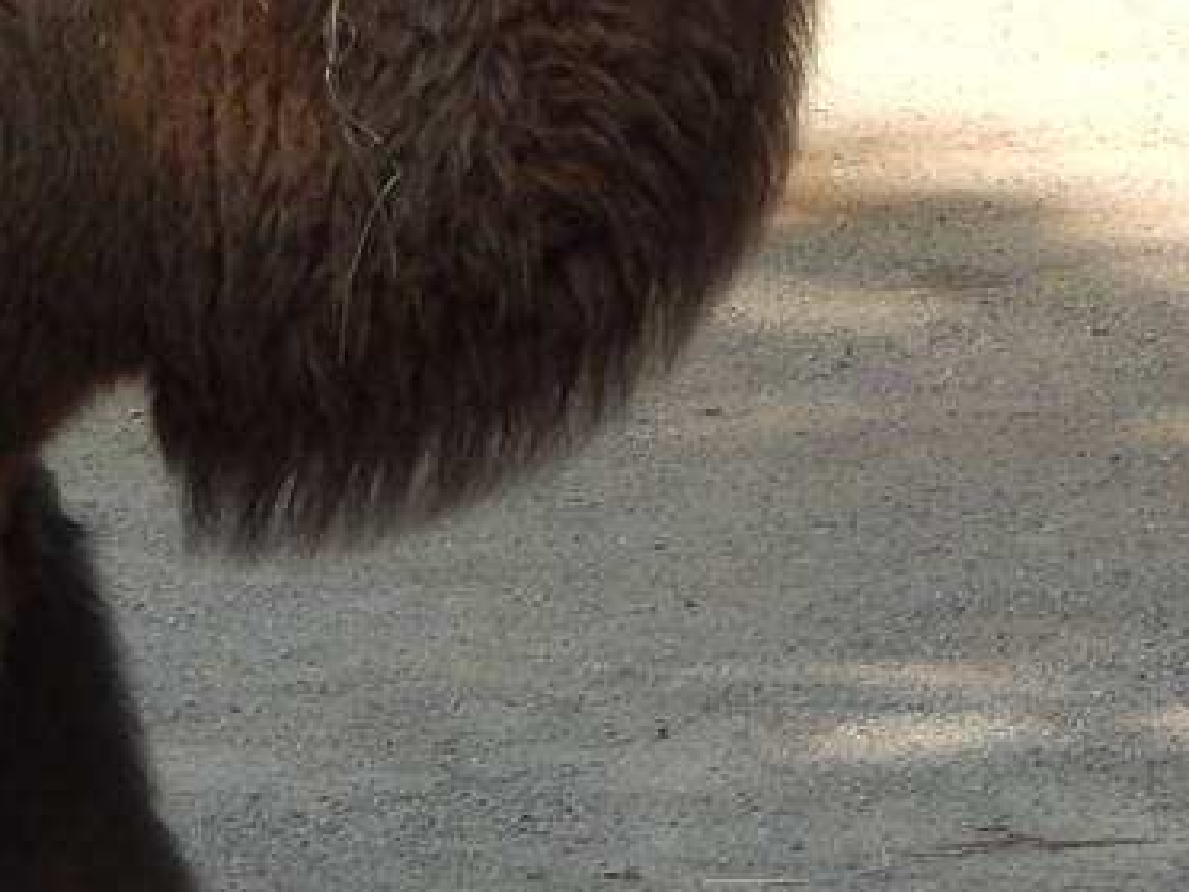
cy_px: 432
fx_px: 23906
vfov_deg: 2.1
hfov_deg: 2.8
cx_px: 93
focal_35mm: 696
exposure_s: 1/250
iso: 180
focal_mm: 28.7
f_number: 5.1
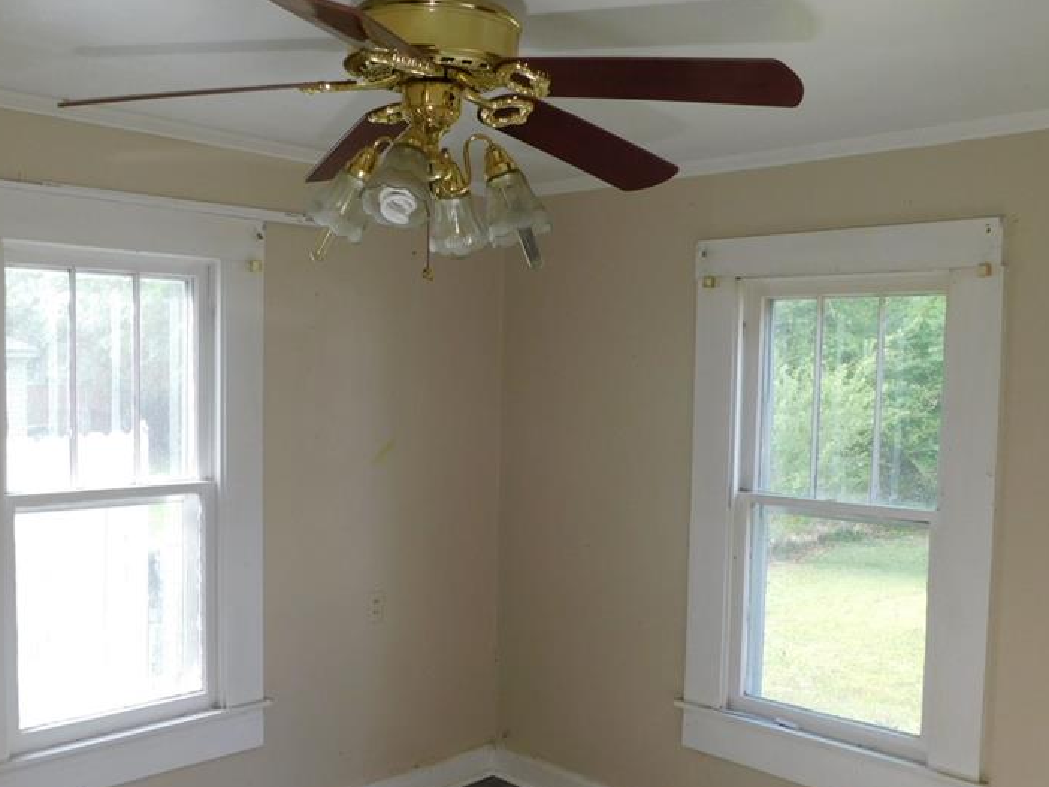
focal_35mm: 35
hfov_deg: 52.5
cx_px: 459
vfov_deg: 40.6
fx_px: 1061
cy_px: 451
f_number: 3
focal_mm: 4.1
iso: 125
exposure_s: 1/60
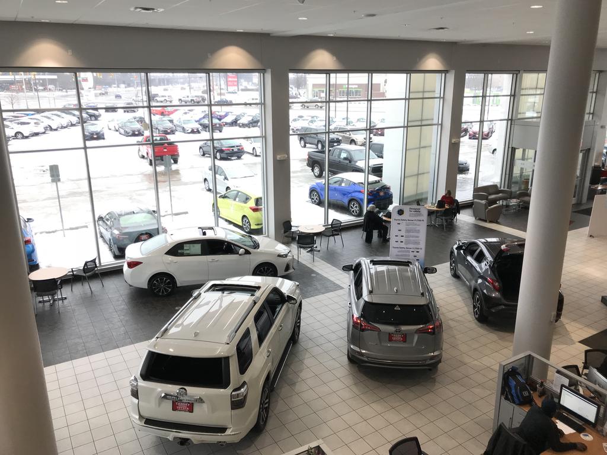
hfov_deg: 63.4
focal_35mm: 28
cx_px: 304
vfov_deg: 49.7
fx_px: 491
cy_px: 228
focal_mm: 3.99
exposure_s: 1/120
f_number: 1.8
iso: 32
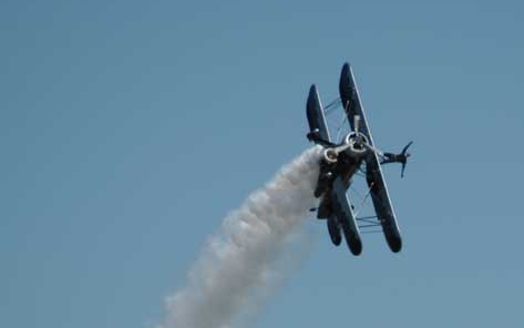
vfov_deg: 1.7
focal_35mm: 775
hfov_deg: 2.7
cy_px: 245
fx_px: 11071
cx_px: 390
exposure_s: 1/1600
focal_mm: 300
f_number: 5.6
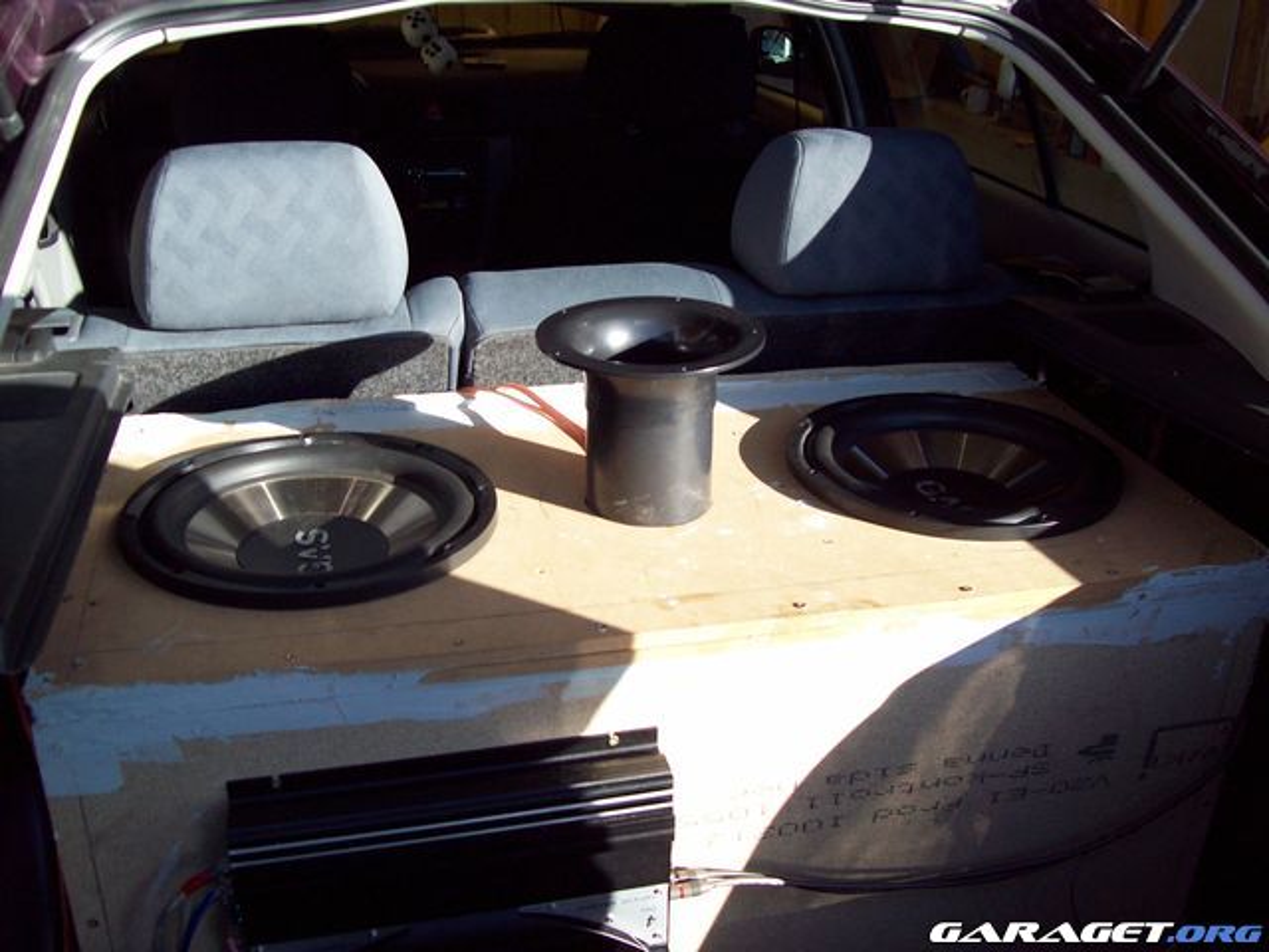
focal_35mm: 36
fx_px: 1320
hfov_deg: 51.4
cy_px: 476
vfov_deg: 39.7
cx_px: 634
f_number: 2.7
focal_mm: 6
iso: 80
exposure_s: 1/331
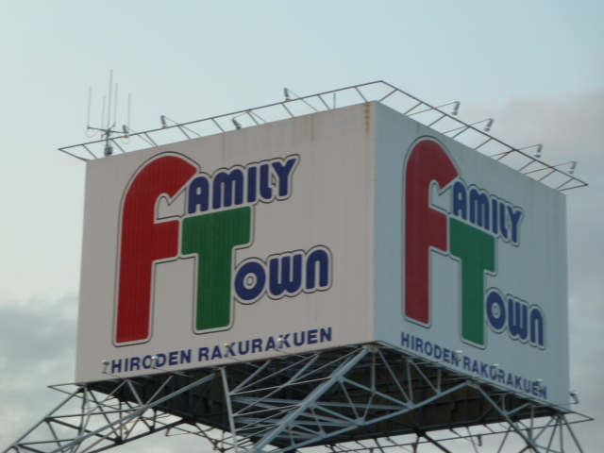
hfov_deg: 13.4
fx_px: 2565
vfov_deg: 10.1
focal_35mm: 147
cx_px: 302
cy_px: 226
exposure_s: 1/60
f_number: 4.5
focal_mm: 24.1
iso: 100
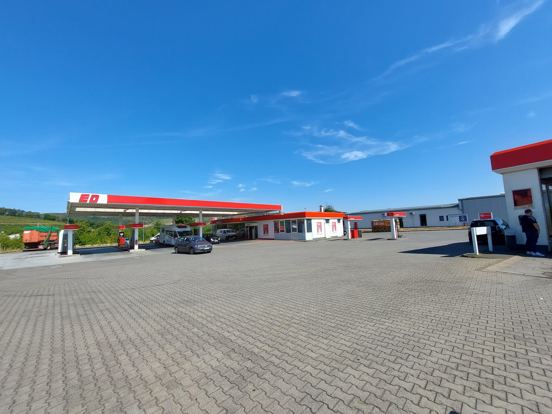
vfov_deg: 89.9
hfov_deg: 106.2
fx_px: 207
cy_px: 207
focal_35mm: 13
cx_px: 276
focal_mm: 1.74
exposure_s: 1/1870
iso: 50
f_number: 2.2
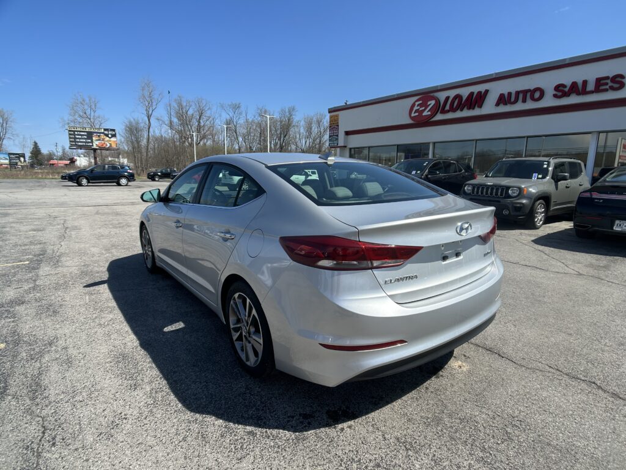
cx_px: 313
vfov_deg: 53.1
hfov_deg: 67.3
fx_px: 470
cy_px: 235
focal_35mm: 26
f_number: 1.5
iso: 50
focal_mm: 5.7
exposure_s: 1/3571
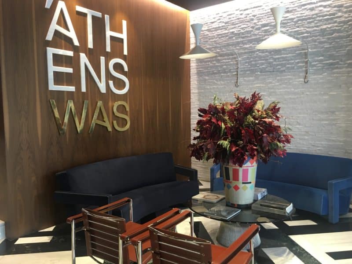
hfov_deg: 61.7
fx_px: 295
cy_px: 132
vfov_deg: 48.2
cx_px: 176
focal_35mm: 29
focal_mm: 4.15
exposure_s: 1/33
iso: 160
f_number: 2.2
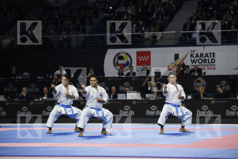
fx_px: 859
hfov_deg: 15.8
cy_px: 80
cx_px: 119
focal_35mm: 130
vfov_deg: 10.5
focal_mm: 130
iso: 800
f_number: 2.8
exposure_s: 1/800
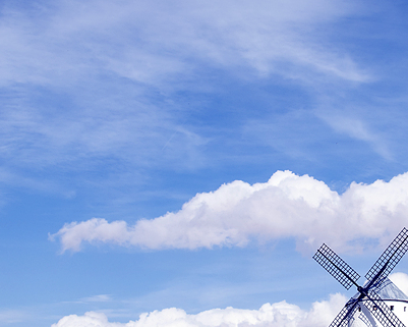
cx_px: 337
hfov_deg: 25.5
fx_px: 882
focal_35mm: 73
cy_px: 204
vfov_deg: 20.9
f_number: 8
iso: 100
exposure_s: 1/800
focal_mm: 24
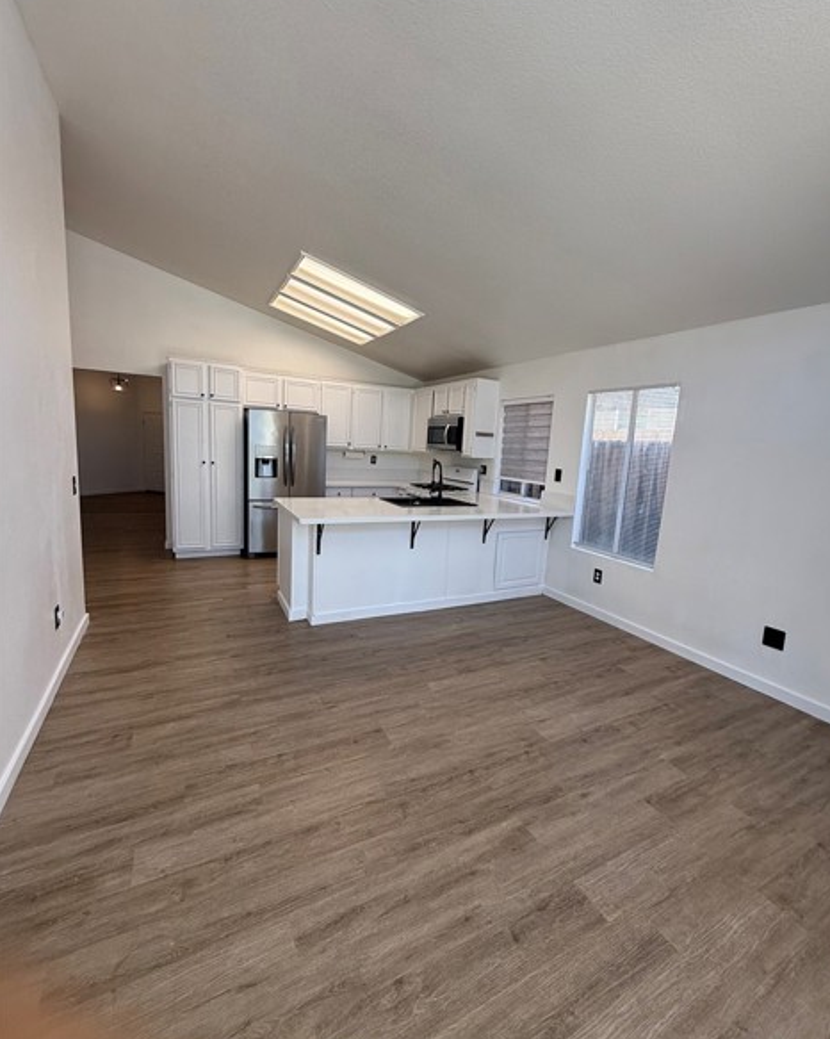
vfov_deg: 96.8
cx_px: 422
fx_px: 461
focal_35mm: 15
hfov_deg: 84.0
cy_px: 515
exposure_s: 1/146
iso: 64
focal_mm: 2.22
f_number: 2.2
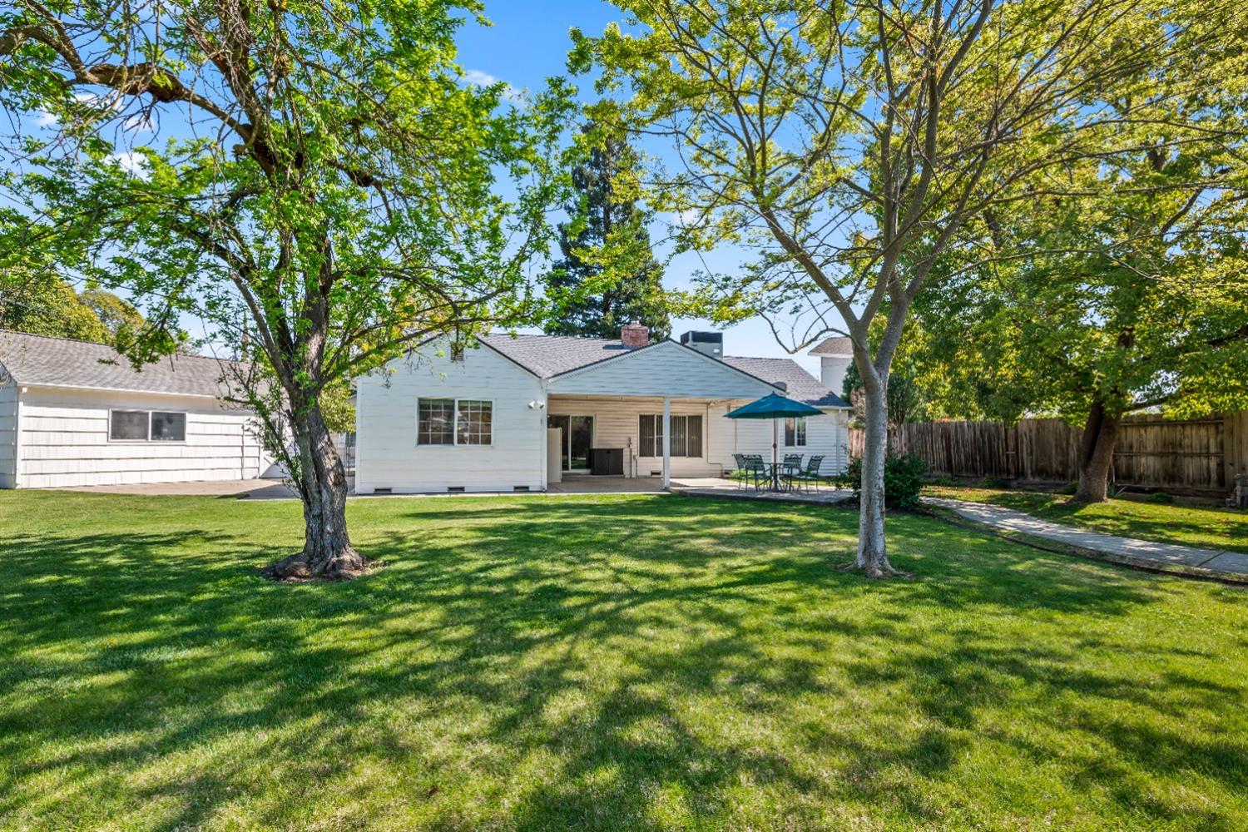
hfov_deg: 96.7
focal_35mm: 16
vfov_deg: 73.7
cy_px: 416
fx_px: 555
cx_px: 624
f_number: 8
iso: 100
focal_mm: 16
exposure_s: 1/100
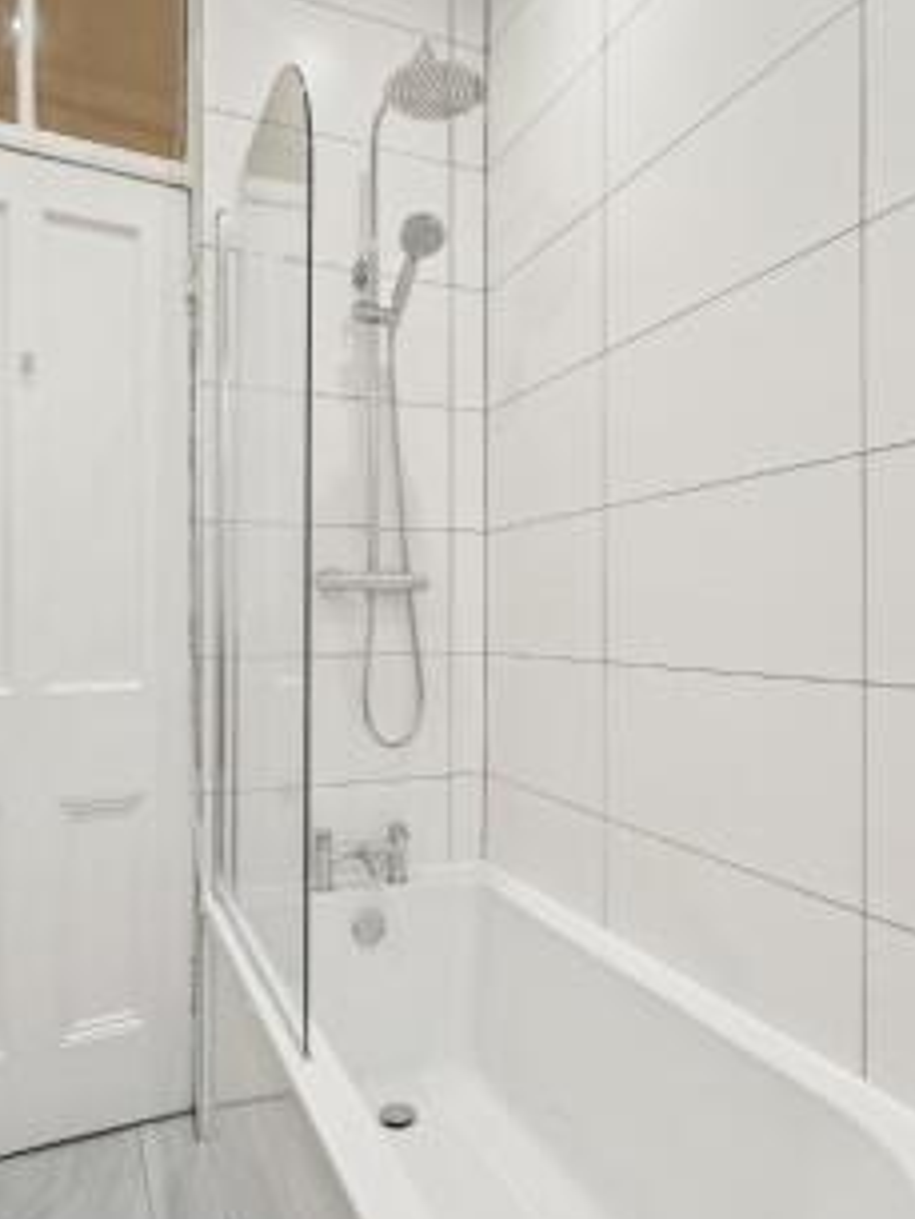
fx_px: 845
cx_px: 436
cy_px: 629
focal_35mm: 24
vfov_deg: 71.6
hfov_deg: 56.8
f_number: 4
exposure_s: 1/125
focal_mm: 16
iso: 500
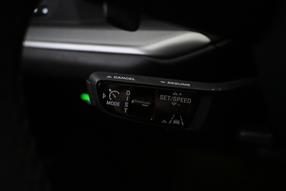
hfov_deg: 49.6
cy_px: 96
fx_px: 310
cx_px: 143
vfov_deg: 34.2
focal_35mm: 39
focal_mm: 26
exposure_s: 1/50
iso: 4000
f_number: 4.5
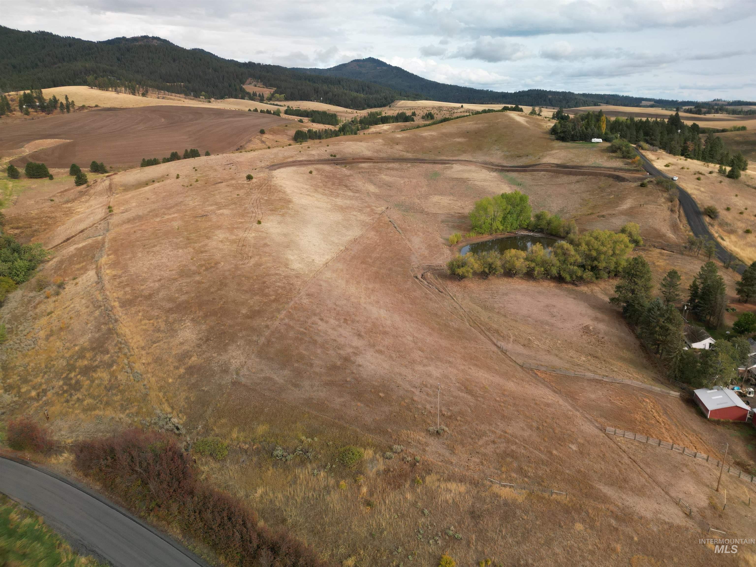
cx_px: 378
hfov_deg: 71.6
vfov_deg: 56.8
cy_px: 284
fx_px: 524
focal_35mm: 24
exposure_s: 1/640
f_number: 1.7
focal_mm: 6.72
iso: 200
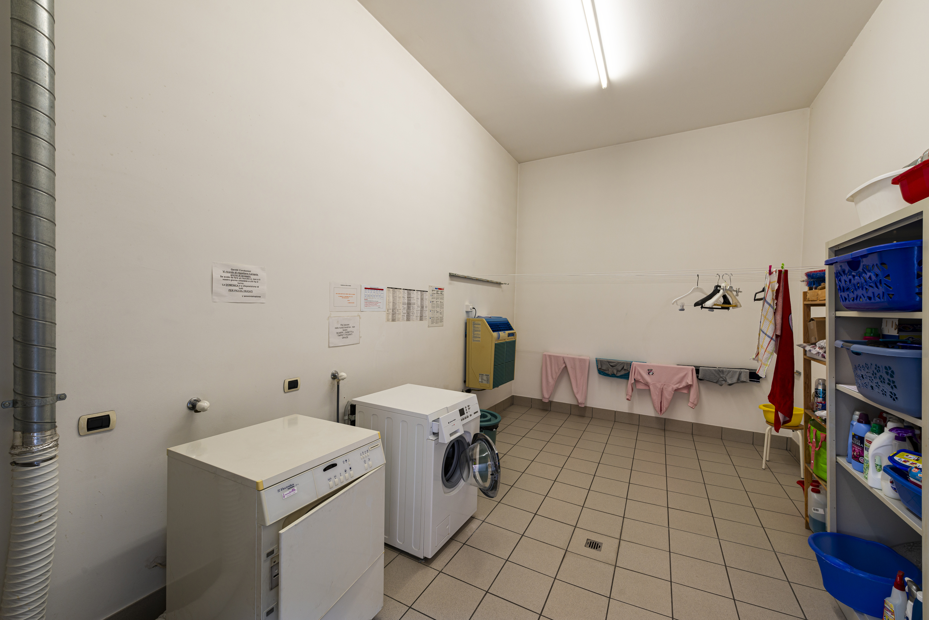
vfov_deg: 81.3
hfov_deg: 104.2
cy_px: 310
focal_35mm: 14
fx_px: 361
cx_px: 464
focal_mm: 14
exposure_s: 1/5
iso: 100
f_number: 9
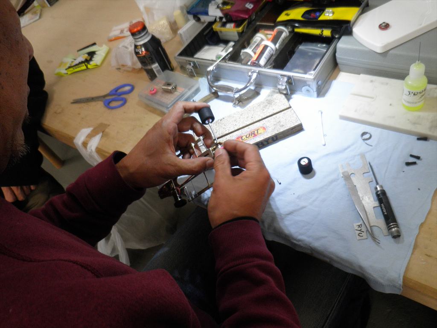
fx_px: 353
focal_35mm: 28
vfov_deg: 49.7
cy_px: 164
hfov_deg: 63.4
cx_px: 218
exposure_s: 1/25
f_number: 3.2
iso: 200
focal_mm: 5
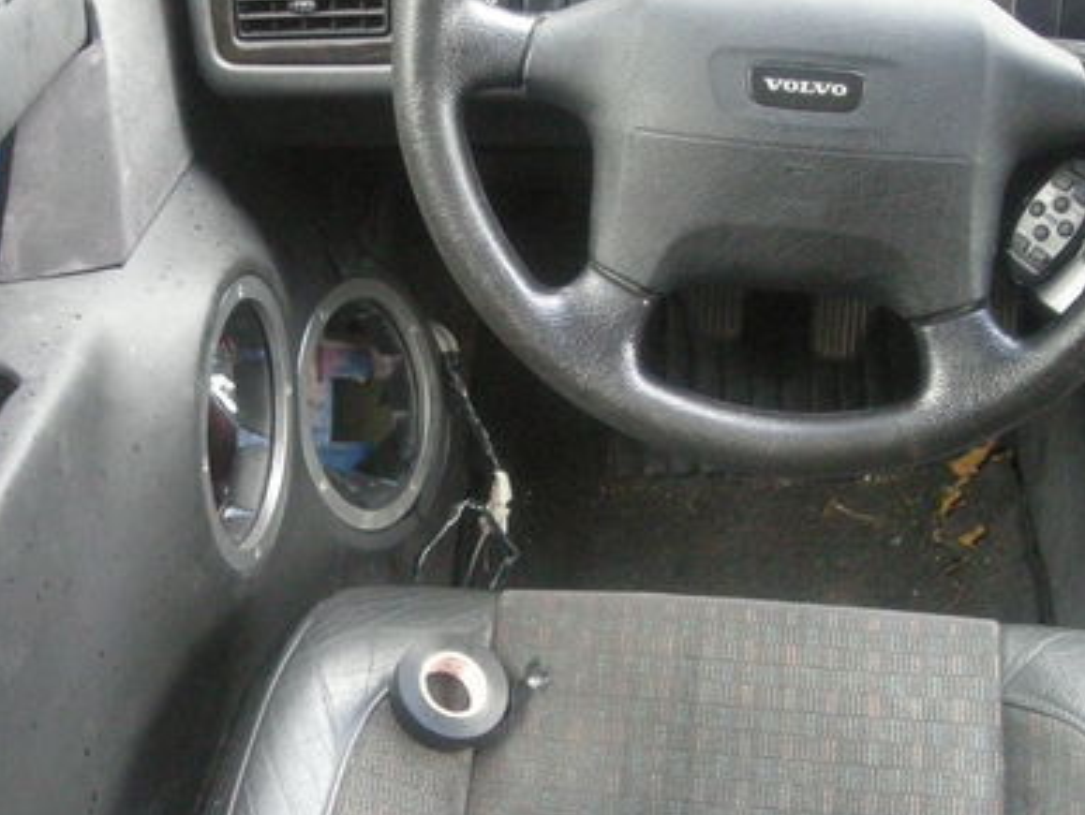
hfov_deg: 33.2
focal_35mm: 58
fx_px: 1819
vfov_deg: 25.3
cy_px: 396
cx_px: 464
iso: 400
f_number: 2.8
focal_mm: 5.7
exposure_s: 1/25
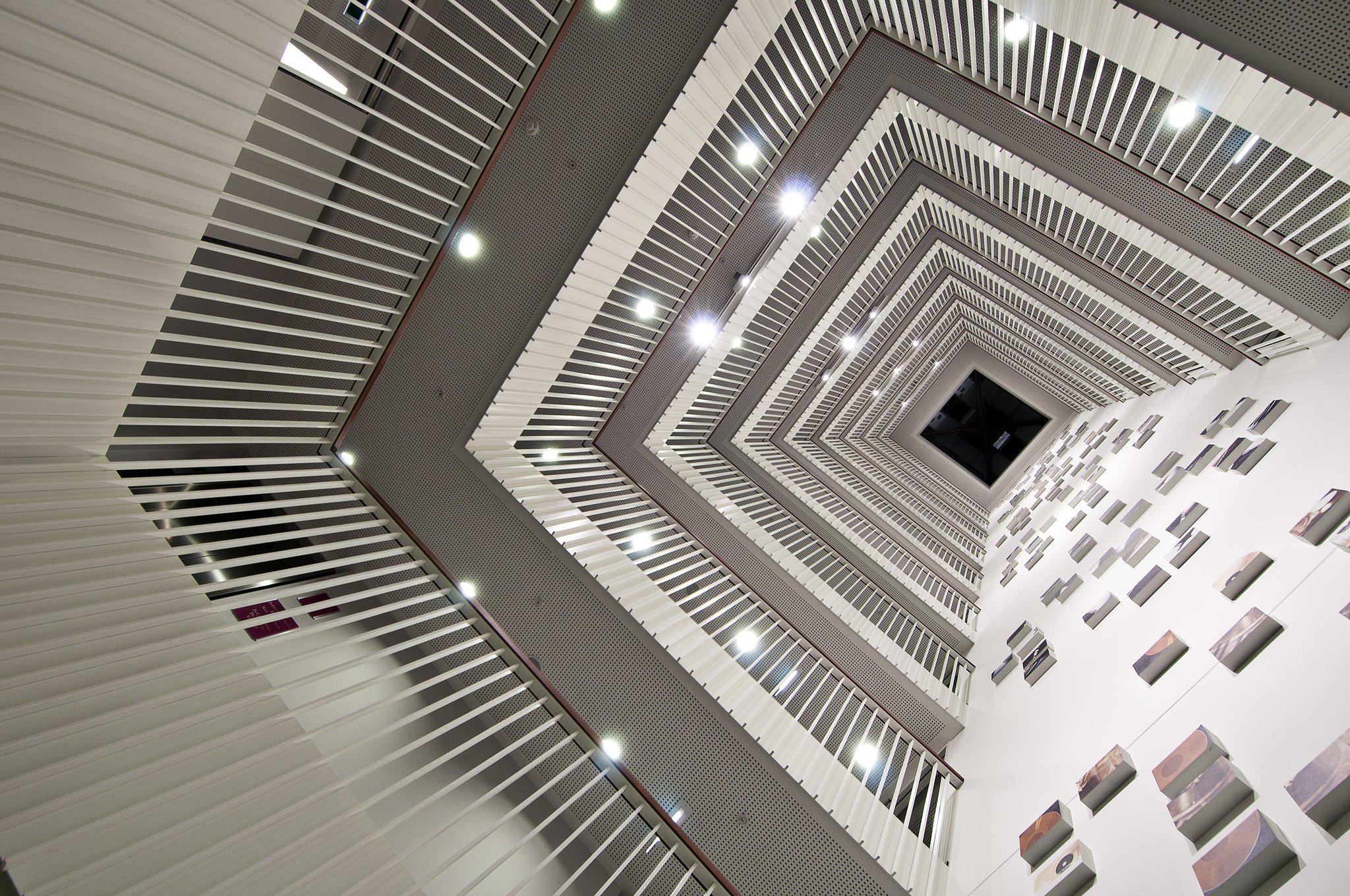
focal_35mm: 18
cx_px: 675
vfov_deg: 67.2
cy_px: 448
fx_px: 674
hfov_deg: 90.1
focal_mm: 12
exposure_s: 1/15
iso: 400
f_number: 6.3
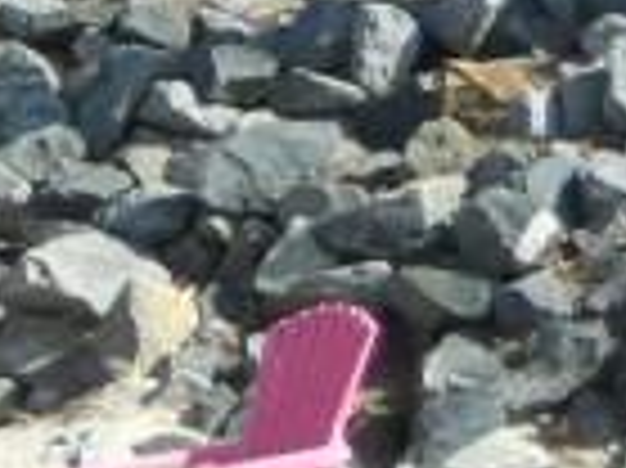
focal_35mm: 397
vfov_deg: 3.7
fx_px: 7173
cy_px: -22
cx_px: -1414
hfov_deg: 4.7
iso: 80
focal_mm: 9.6
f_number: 3.7
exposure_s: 1/400
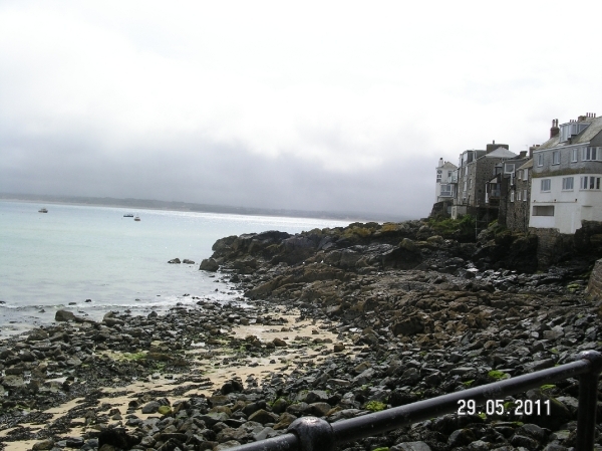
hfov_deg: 49.0
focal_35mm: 38
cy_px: 226
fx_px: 660
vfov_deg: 37.7
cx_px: 301
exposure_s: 1/1000
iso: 100
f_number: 5.6
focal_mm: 7.8
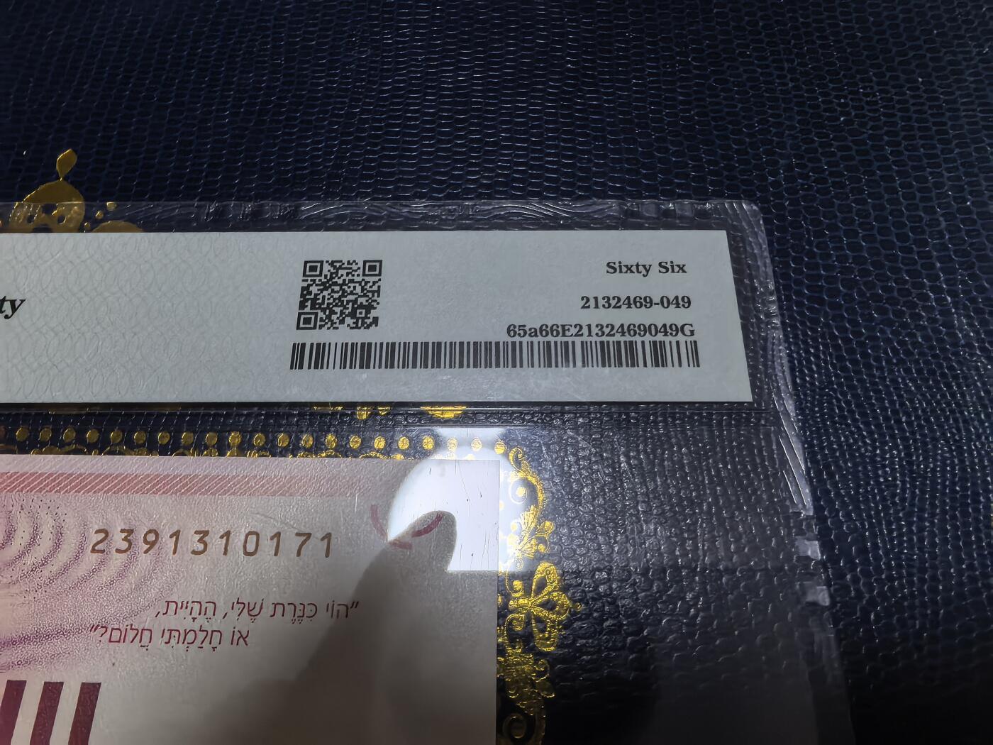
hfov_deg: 71.6
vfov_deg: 56.8
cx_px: 496
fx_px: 688
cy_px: 372
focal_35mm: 24
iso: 125
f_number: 2.2
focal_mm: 1.68
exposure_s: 1/50
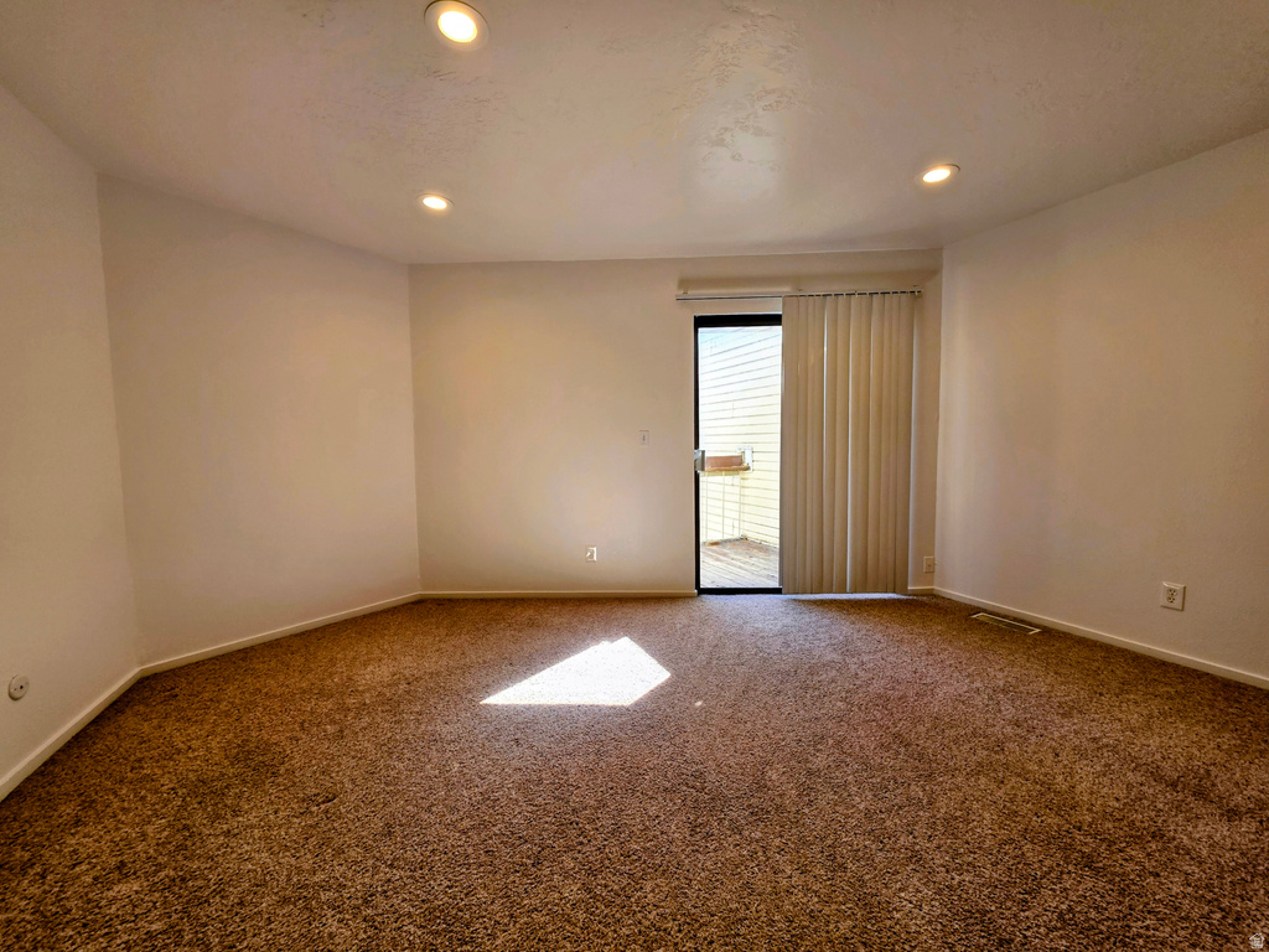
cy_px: 476
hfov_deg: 106.2
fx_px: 477
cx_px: 634
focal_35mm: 13
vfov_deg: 89.9
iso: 40
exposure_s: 1/120
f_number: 1.9
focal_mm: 2.2
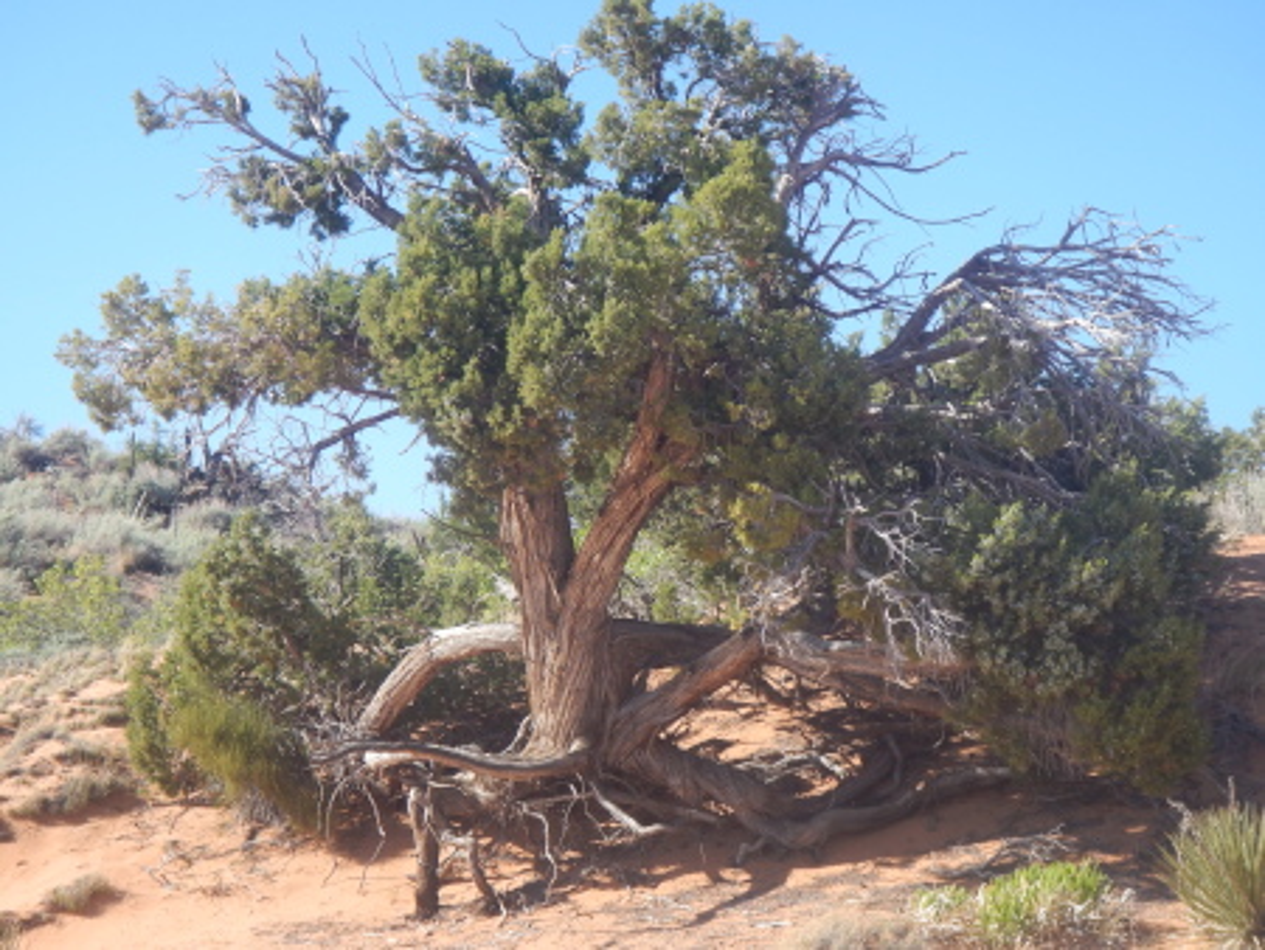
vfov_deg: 12.7
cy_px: 475
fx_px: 4278
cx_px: 632
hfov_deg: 16.8
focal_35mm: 117
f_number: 4.7
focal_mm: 21
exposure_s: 1/320
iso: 125
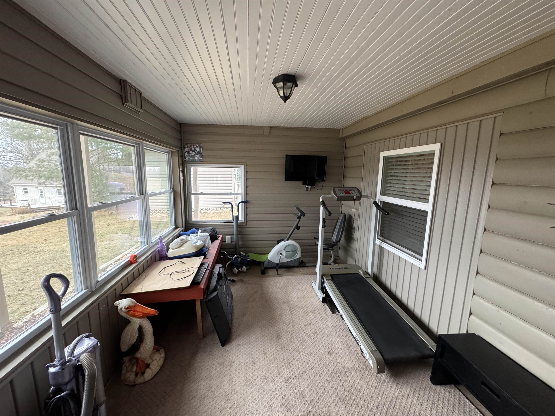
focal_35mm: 14
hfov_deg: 102.1
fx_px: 224
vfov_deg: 85.7
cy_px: 208
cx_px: 278
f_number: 2.2
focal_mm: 2.22
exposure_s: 1/70
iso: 320
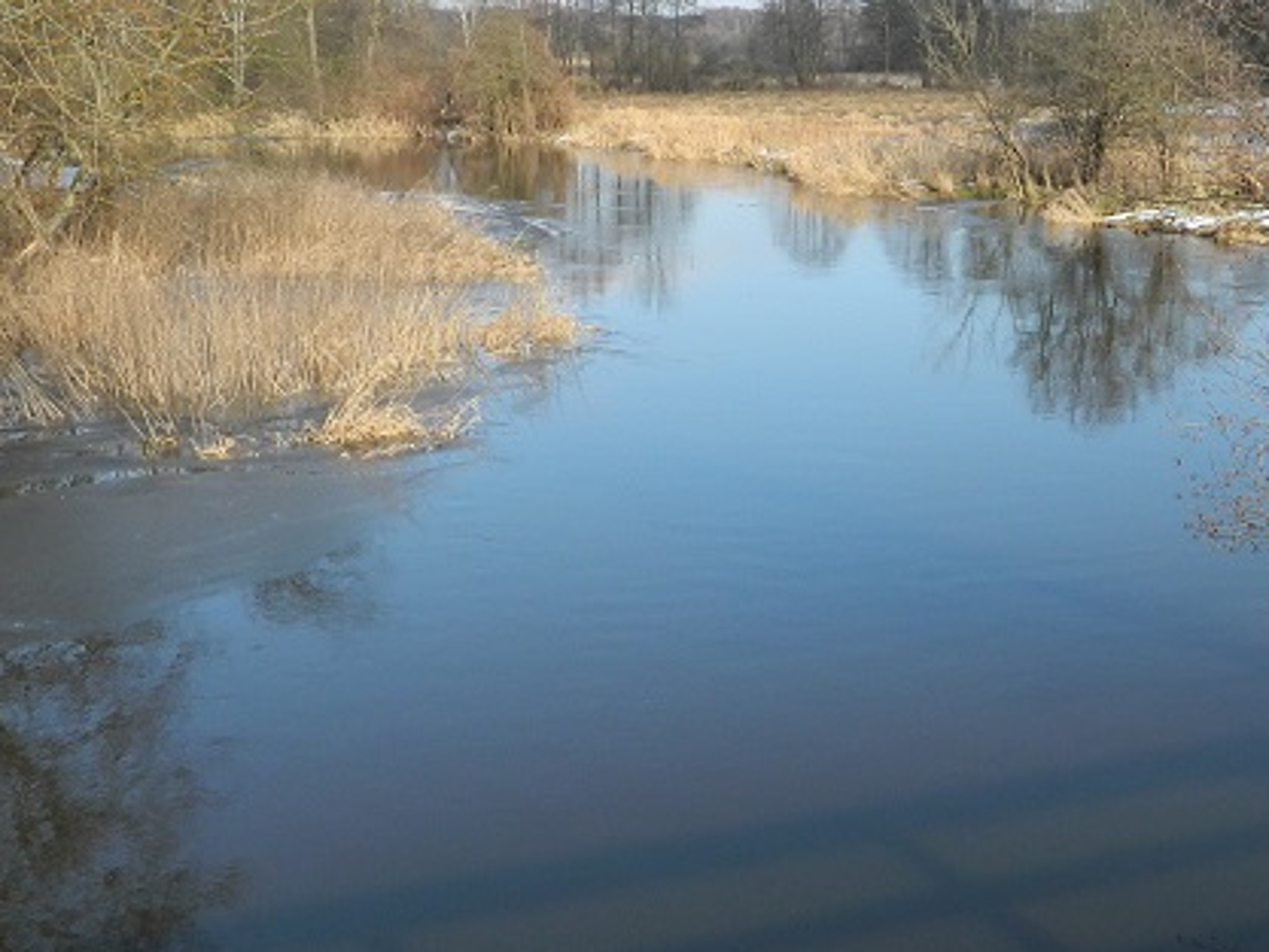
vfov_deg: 30.2
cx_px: 861
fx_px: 1760
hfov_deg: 39.1
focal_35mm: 48
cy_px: 386
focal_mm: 4.5
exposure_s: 1/400
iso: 80
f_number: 3.1
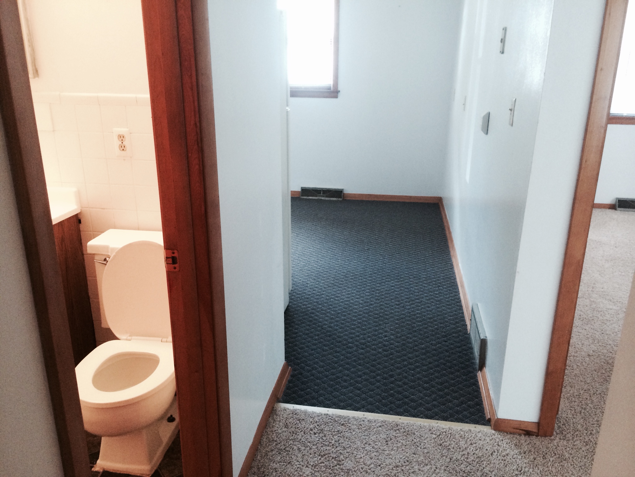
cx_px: 318
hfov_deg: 60.0
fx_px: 550
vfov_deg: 46.8
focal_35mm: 30
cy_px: 238
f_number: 2.2
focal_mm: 4.12
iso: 250
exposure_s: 1/30
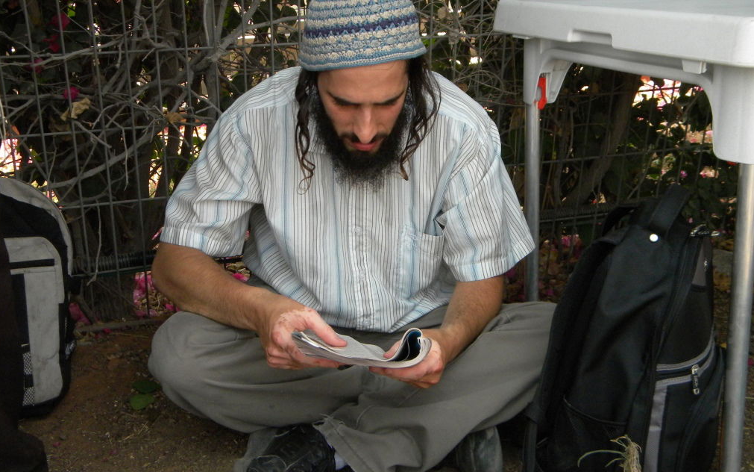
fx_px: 904
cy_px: 245
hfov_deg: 45.3
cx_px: 375
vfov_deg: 29.2
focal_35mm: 44
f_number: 3.8
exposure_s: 1/500
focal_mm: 7.3
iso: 304
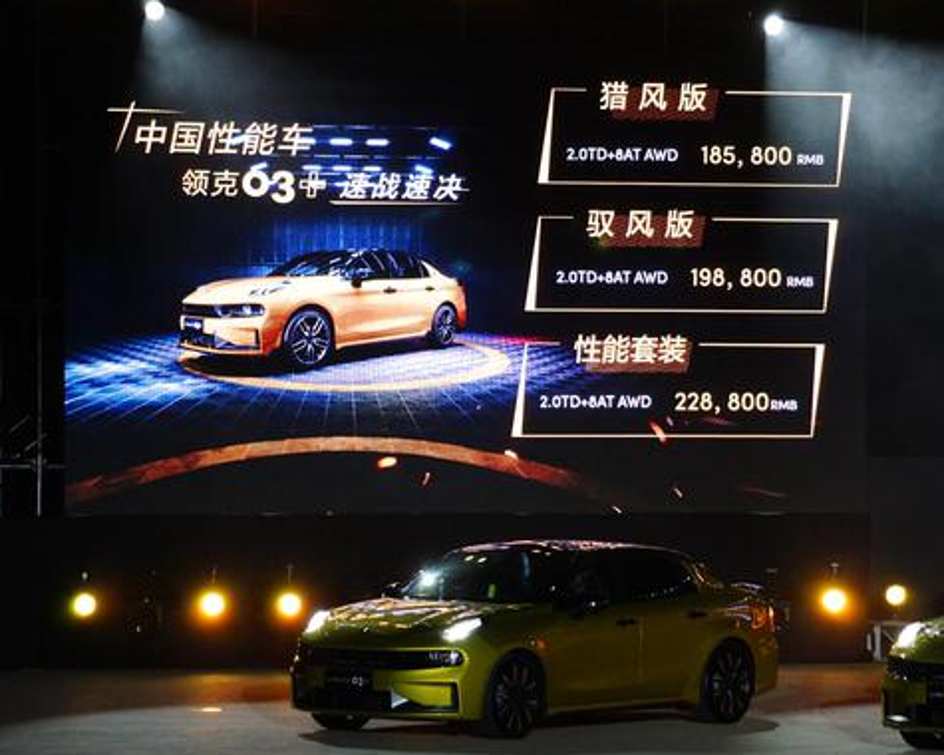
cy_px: 417
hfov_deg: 11.2
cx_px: 429
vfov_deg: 9.0
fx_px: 4805
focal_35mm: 172
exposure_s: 1/100
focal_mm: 88
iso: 3200
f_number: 5
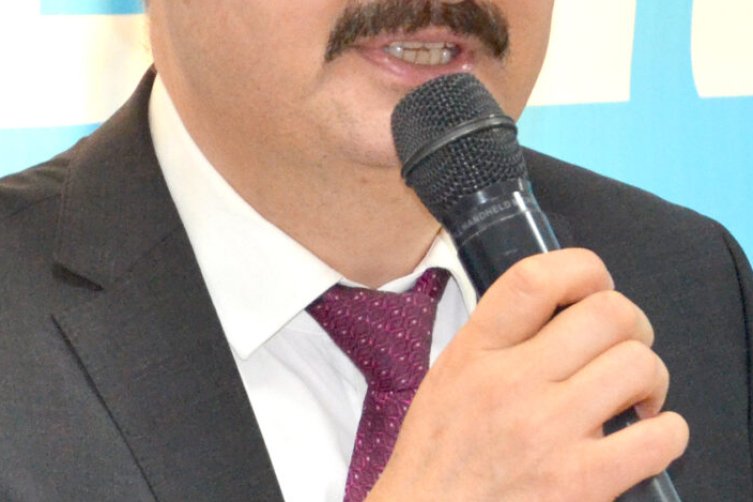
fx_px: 5479
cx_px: 182
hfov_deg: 7.9
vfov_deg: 5.2
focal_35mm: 262
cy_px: 398
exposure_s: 1/60
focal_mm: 48
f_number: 4.8
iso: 1400
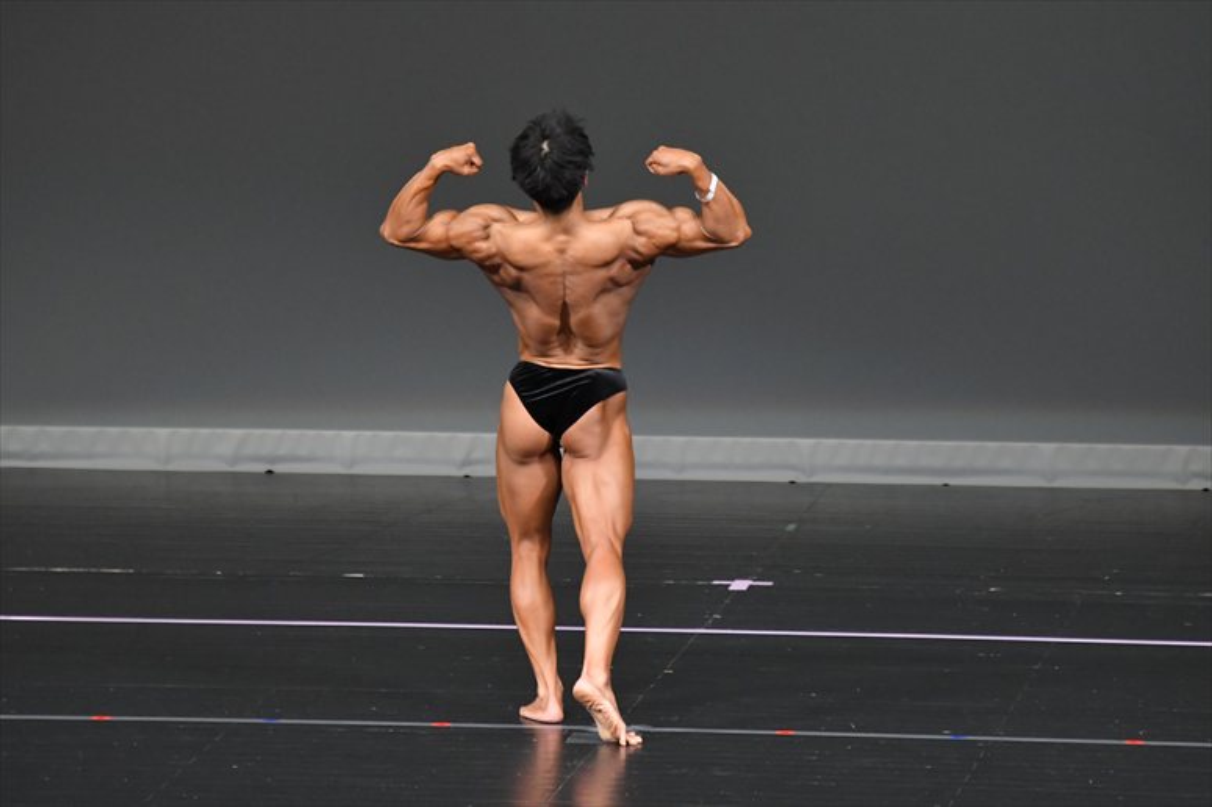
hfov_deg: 6.5
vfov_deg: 4.4
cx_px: 606
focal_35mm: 315
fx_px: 10600
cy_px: 404
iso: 4000
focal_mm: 210
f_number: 5.6
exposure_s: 1/400
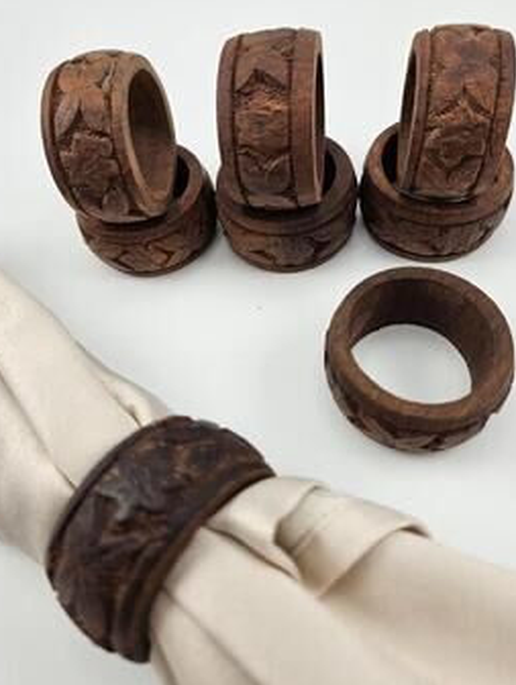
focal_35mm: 26
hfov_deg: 53.2
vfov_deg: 67.1
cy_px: 314
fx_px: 515
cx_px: 263
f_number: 1.8
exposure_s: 1/419
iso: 40
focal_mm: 5.4
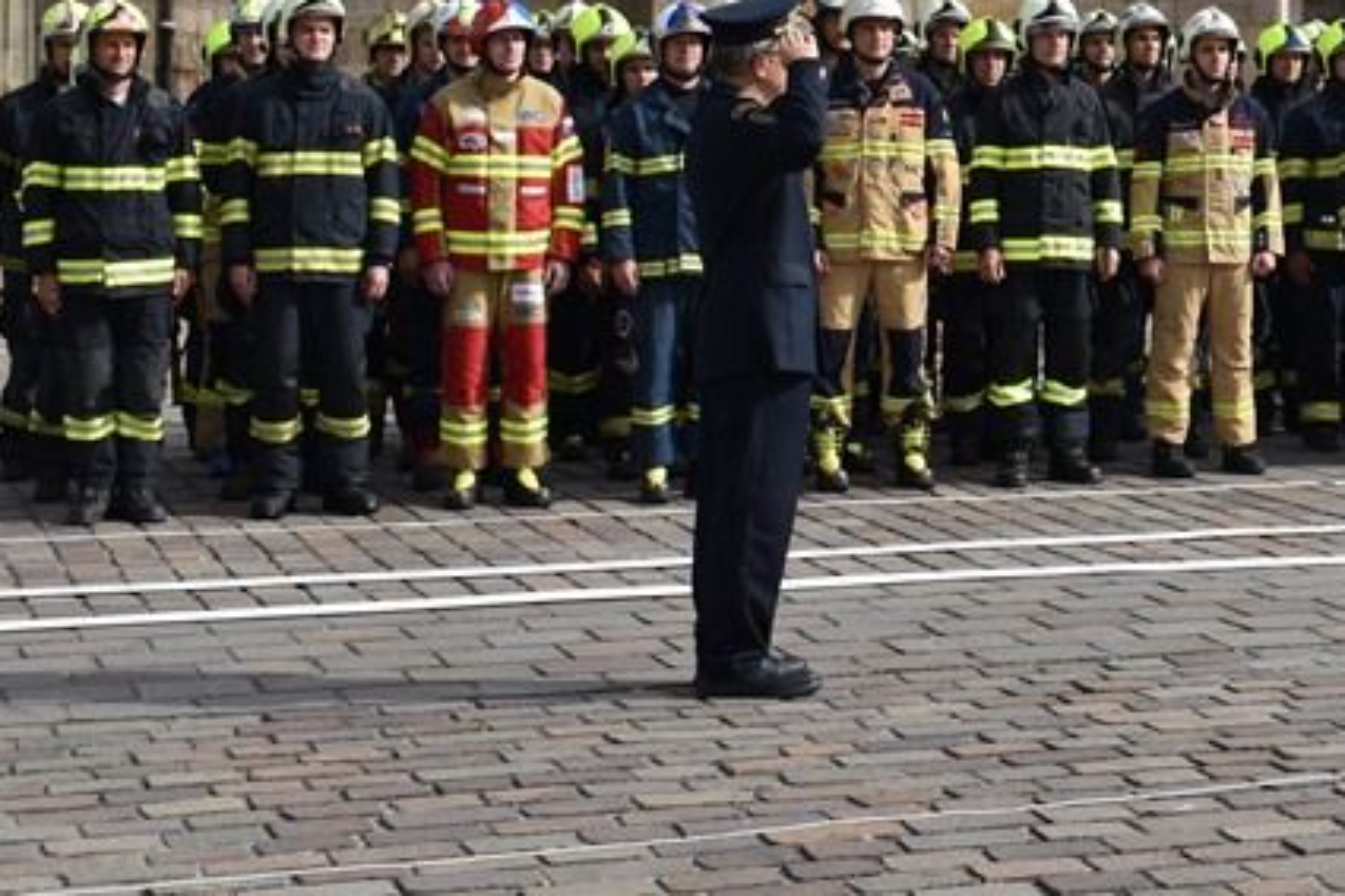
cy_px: 2
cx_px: 1361
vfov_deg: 14.3
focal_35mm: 94
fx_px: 3510
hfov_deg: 20.9
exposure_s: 1/320
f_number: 8
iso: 100
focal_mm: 26
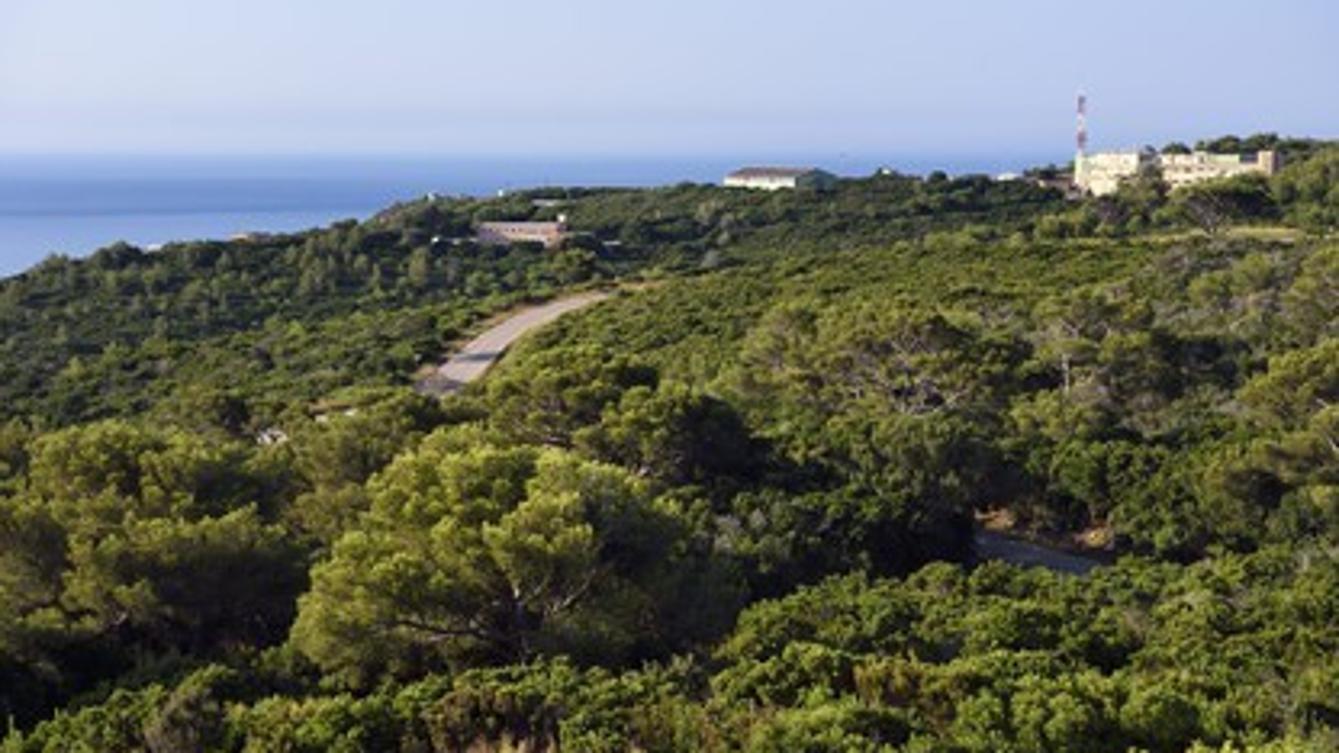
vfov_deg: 16.3
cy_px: 354
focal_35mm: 74
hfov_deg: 28.6
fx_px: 2627
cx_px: 666
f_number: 10
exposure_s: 1/250
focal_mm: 70
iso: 200
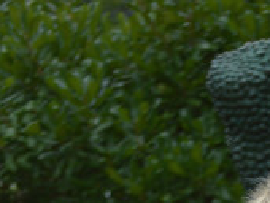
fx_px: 2086
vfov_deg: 5.2
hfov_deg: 7.2
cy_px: 628
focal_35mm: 267
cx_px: 516
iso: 100
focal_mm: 30
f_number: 4.5
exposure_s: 1/400
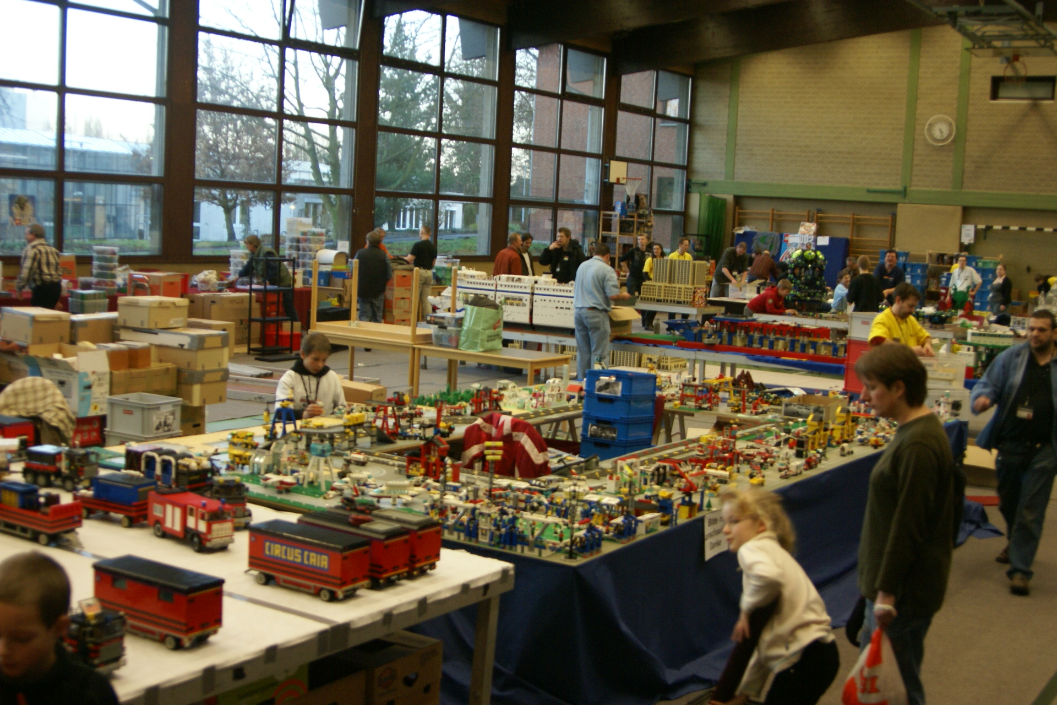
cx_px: 528
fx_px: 1233
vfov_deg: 31.9
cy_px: 352
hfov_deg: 46.4
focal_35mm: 42
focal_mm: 28
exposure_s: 1/30
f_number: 4
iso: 400
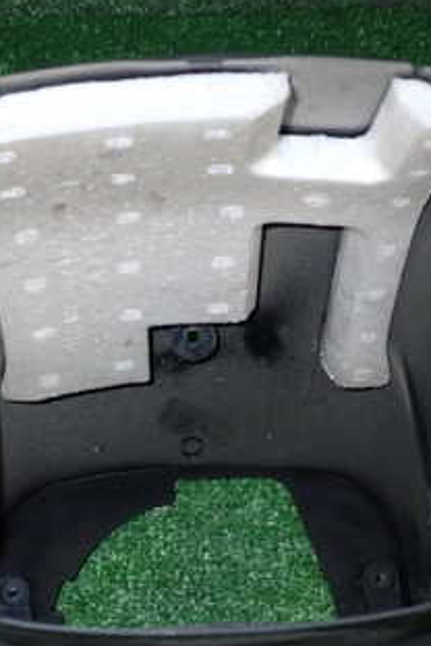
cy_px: 391
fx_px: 1077
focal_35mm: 60
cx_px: 170
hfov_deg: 22.6
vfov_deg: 33.3
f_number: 6.3
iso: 800
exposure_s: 1/30
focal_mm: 5.4
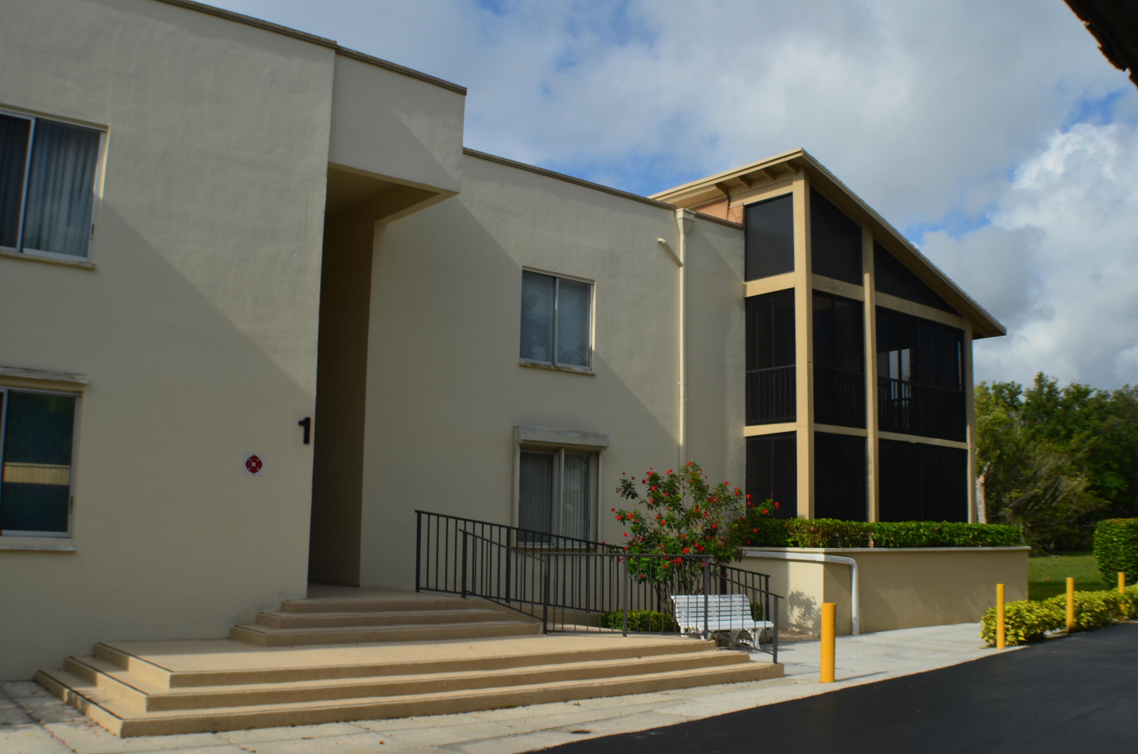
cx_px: 569
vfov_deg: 29.7
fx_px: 1420
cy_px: 377
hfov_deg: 43.7
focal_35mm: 45
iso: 100
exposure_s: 1/160
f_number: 11
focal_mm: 30
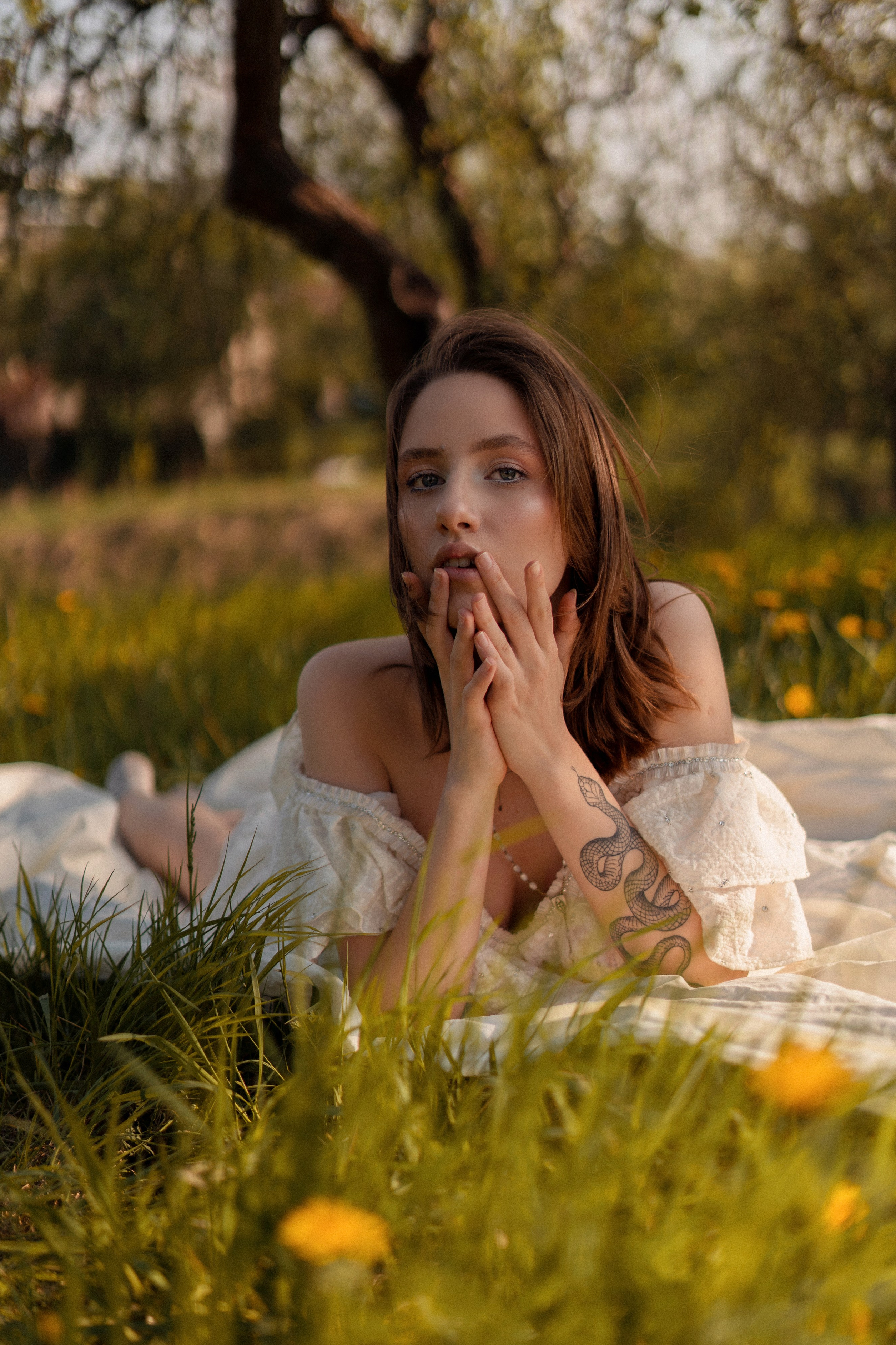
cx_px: 449
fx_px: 1904
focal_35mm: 51
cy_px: 670
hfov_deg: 26.5
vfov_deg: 38.9
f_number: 1.8
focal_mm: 50
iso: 100
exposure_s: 1/4000
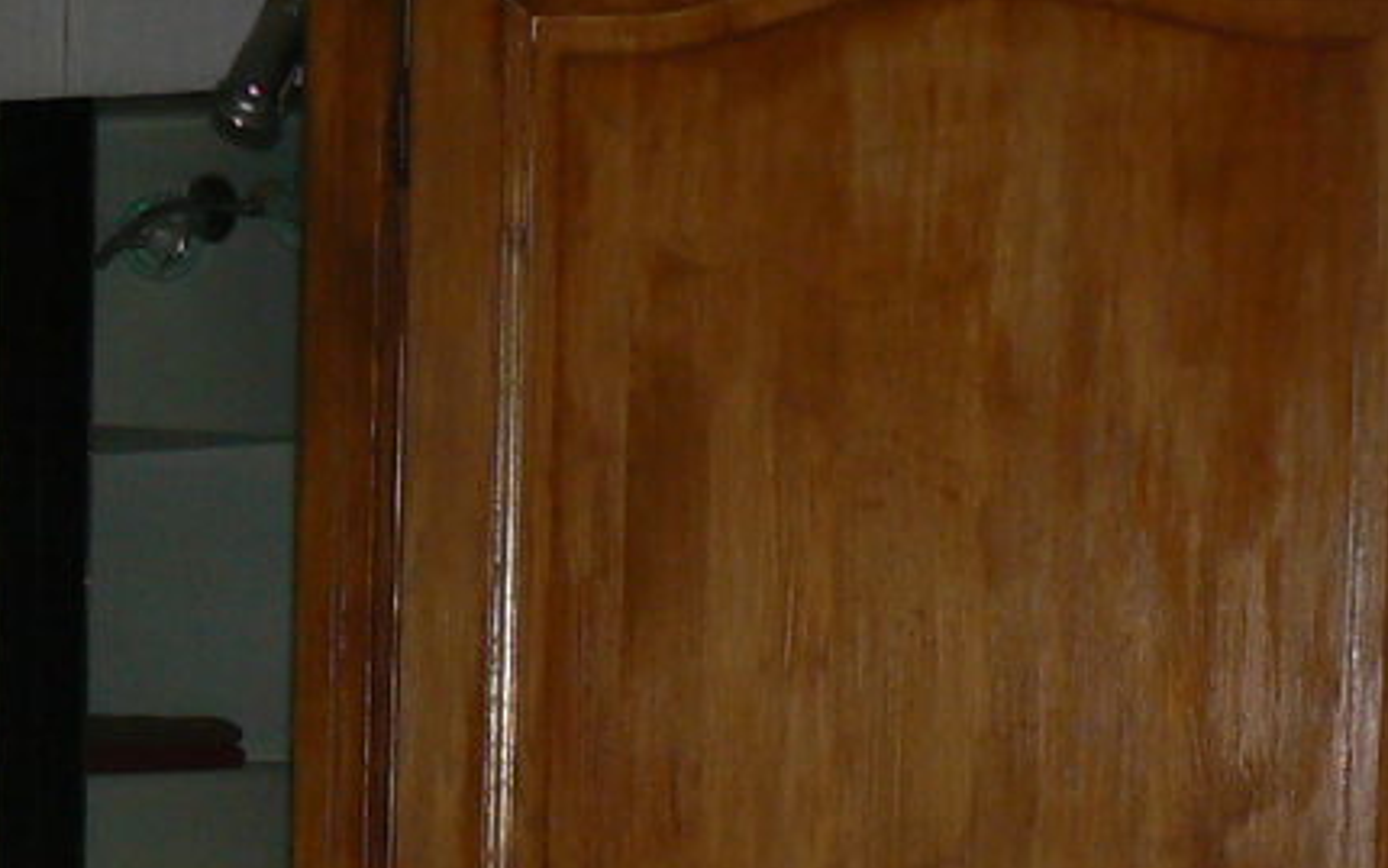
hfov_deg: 14.4
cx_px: -145
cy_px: 1410
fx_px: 5373
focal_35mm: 142
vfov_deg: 8.9
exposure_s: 1/30
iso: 100
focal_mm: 6
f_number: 2.8
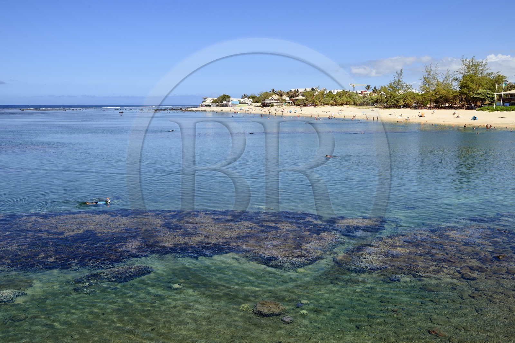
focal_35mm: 32
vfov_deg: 41.1
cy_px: 172
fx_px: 458
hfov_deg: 58.7
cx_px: 258
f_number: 14
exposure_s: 1/250
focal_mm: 32
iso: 200
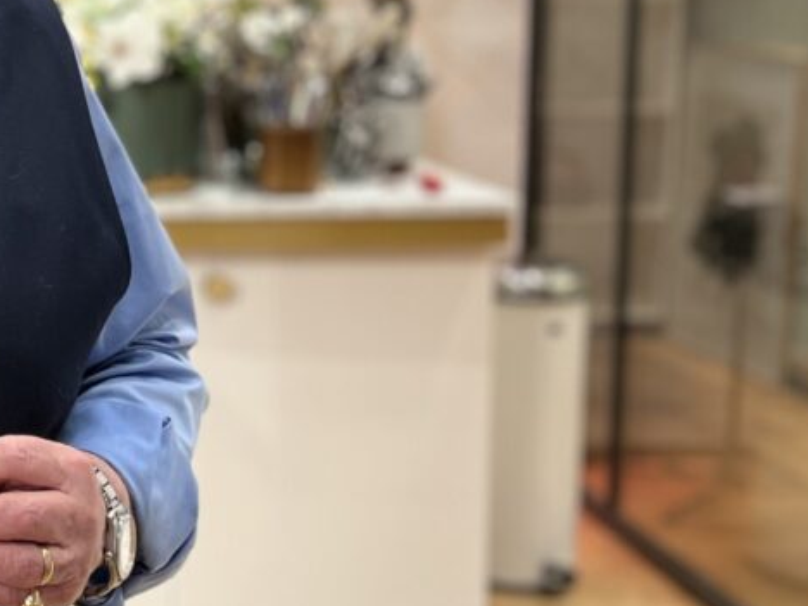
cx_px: -271
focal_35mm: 80
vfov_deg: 18.3
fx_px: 1867
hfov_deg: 21.8
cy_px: 140
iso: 80
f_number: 1.6
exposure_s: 1/54
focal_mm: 5.1
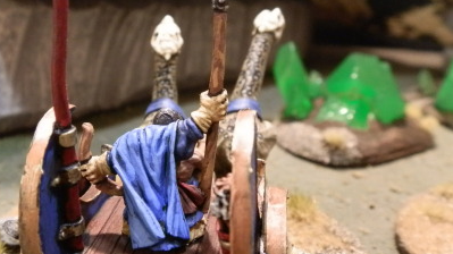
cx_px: 178
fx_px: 492
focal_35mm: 41
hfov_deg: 49.1
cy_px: 127
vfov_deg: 29.0
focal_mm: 5
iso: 400
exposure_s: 1/50
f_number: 3.1
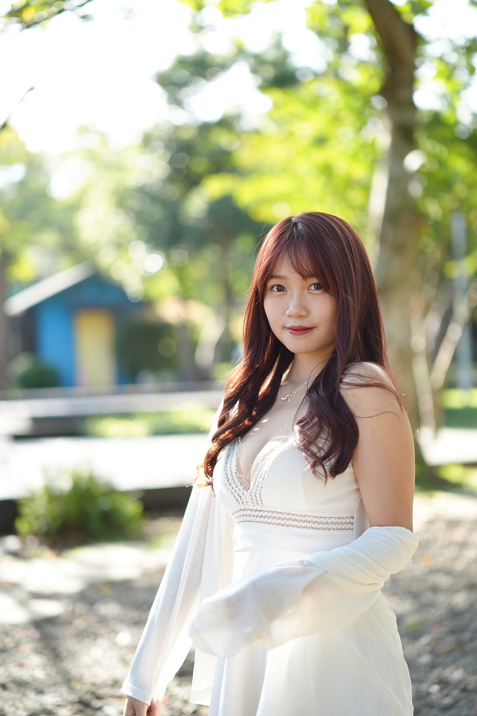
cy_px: 358
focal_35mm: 50
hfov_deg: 27.0
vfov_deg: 39.6
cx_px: 238
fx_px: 994
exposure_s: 1/500
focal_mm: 50
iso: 100
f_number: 1.4
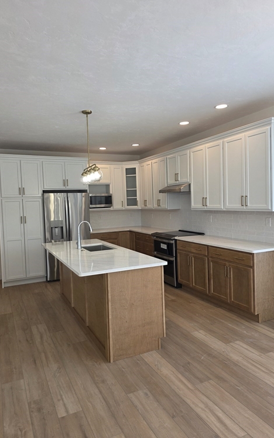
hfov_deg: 49.3
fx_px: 299
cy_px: 218
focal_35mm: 25
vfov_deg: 72.6
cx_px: 135
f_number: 1.7
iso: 40
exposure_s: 1/120
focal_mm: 6.3
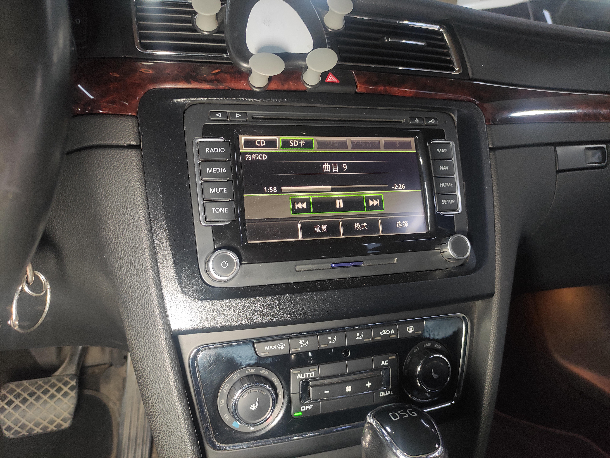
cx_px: 305
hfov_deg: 69.4
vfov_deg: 54.9
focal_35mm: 25
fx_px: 441
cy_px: 229
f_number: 1.89
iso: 372
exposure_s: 1/33
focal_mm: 5.43
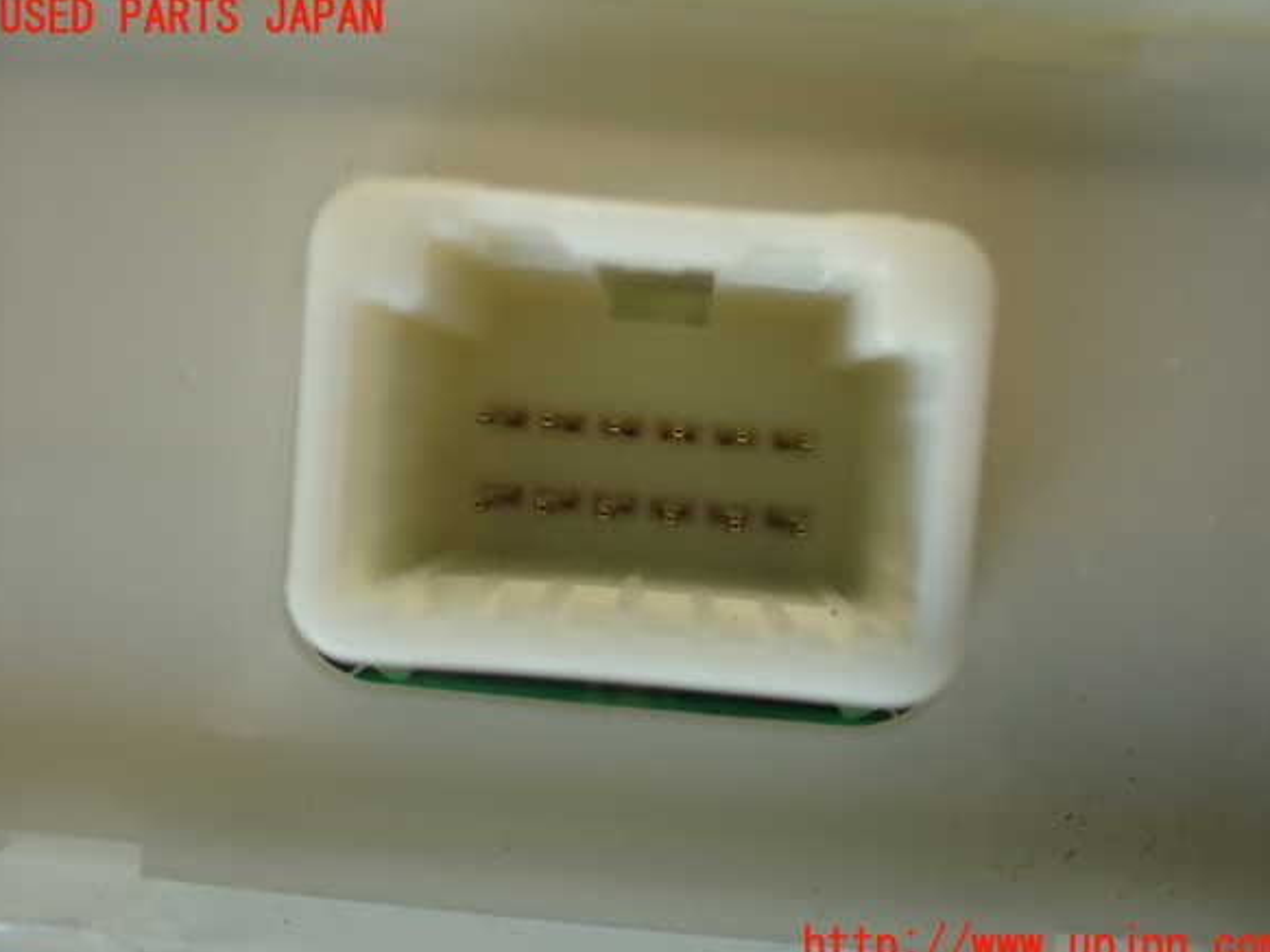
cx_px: 642
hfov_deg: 55.4
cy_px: 483
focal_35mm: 33
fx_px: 1210
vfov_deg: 42.9
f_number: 2.4
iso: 160
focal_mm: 5.79
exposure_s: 1/60
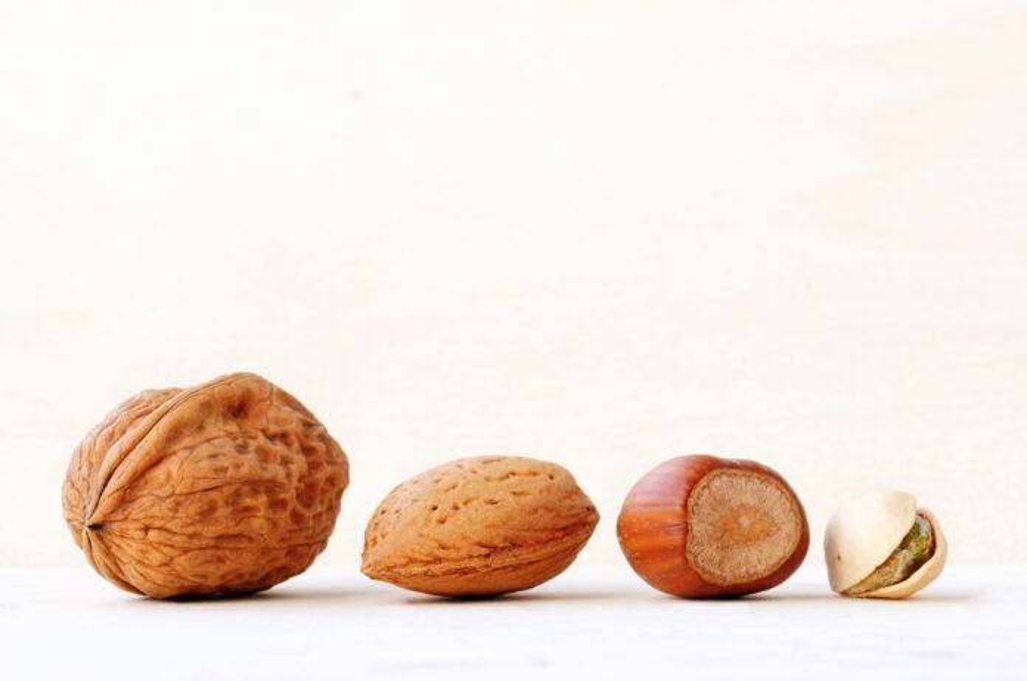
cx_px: 514
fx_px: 4273
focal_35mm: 150
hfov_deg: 13.7
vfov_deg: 9.1
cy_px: 340
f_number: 18
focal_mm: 100
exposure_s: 1/1.67
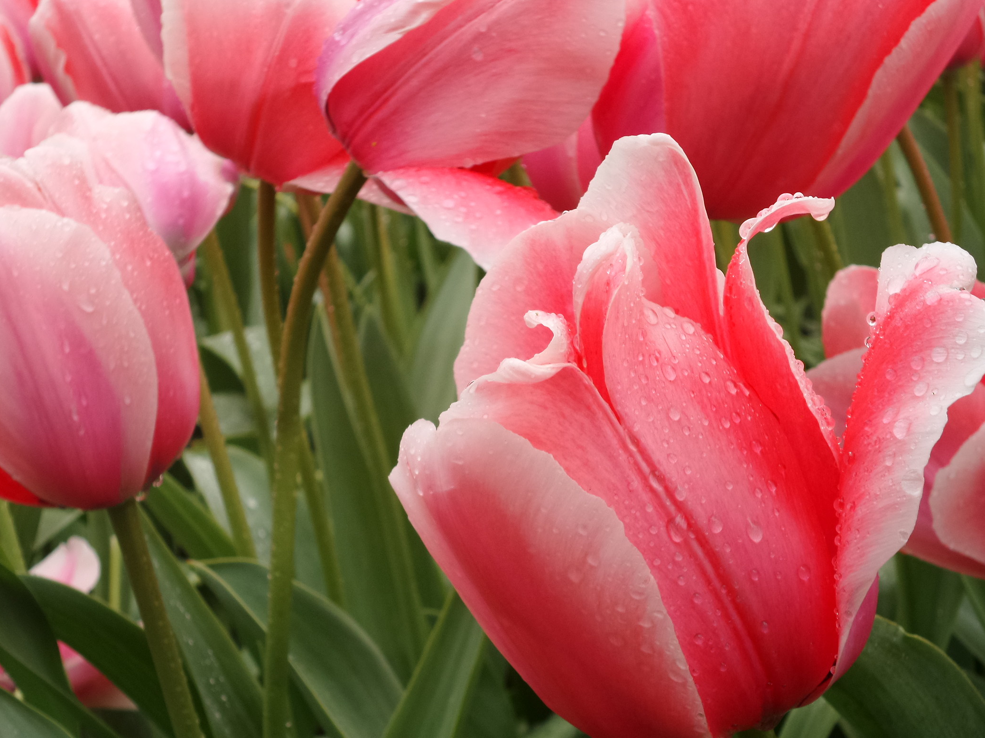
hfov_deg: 26.3
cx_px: 446
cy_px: 412
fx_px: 2106
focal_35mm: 74
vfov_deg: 19.9
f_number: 4.6
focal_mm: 11.4
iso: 100
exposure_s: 1/125
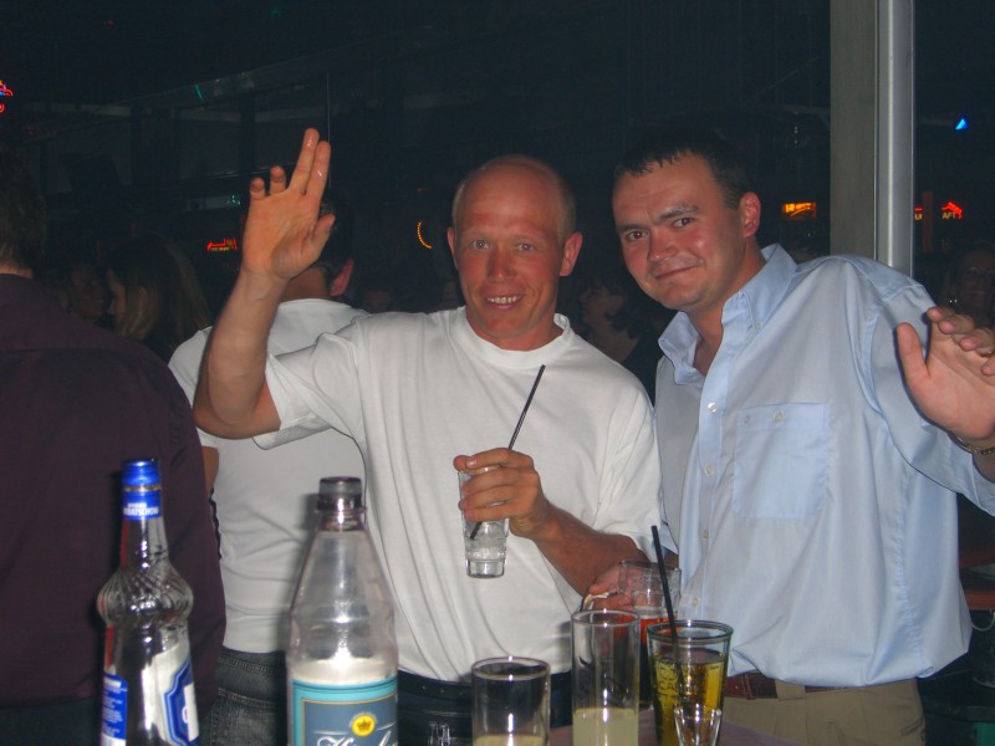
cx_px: 498
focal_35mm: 57
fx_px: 1638
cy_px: 373
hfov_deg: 33.8
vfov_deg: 25.7
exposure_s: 1/60
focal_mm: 11.8
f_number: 3.6
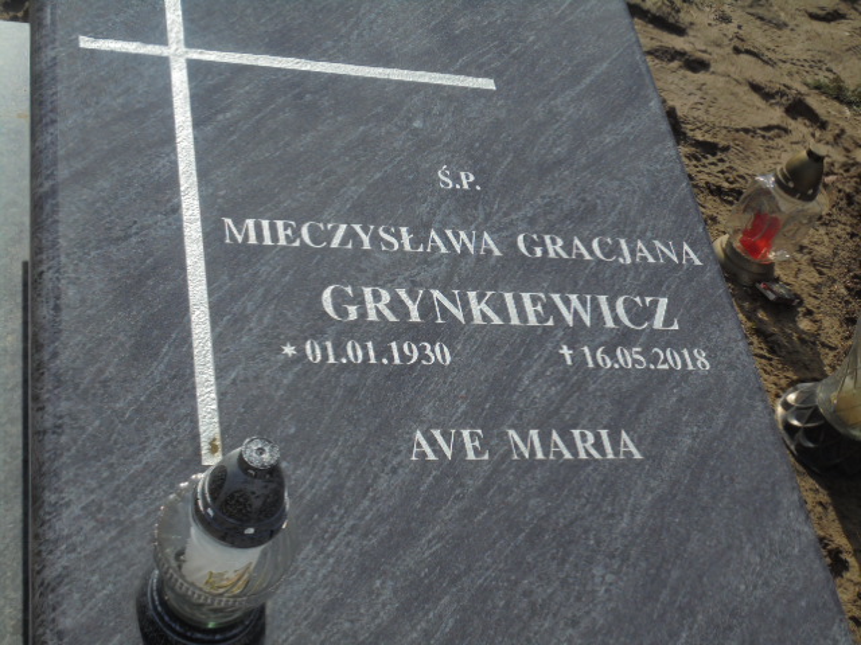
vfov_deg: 26.1
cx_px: 430
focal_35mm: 56
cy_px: 322
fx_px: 1393
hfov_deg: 34.3
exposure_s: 1/1000
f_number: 5.2
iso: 100
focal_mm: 10.1
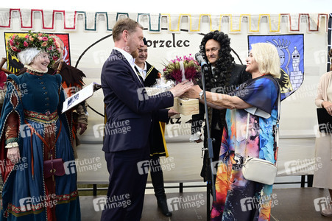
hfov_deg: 66.5
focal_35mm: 28
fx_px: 253
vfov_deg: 47.1
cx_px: 166
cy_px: 110
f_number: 4
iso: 400
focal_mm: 27.5
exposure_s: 1/400
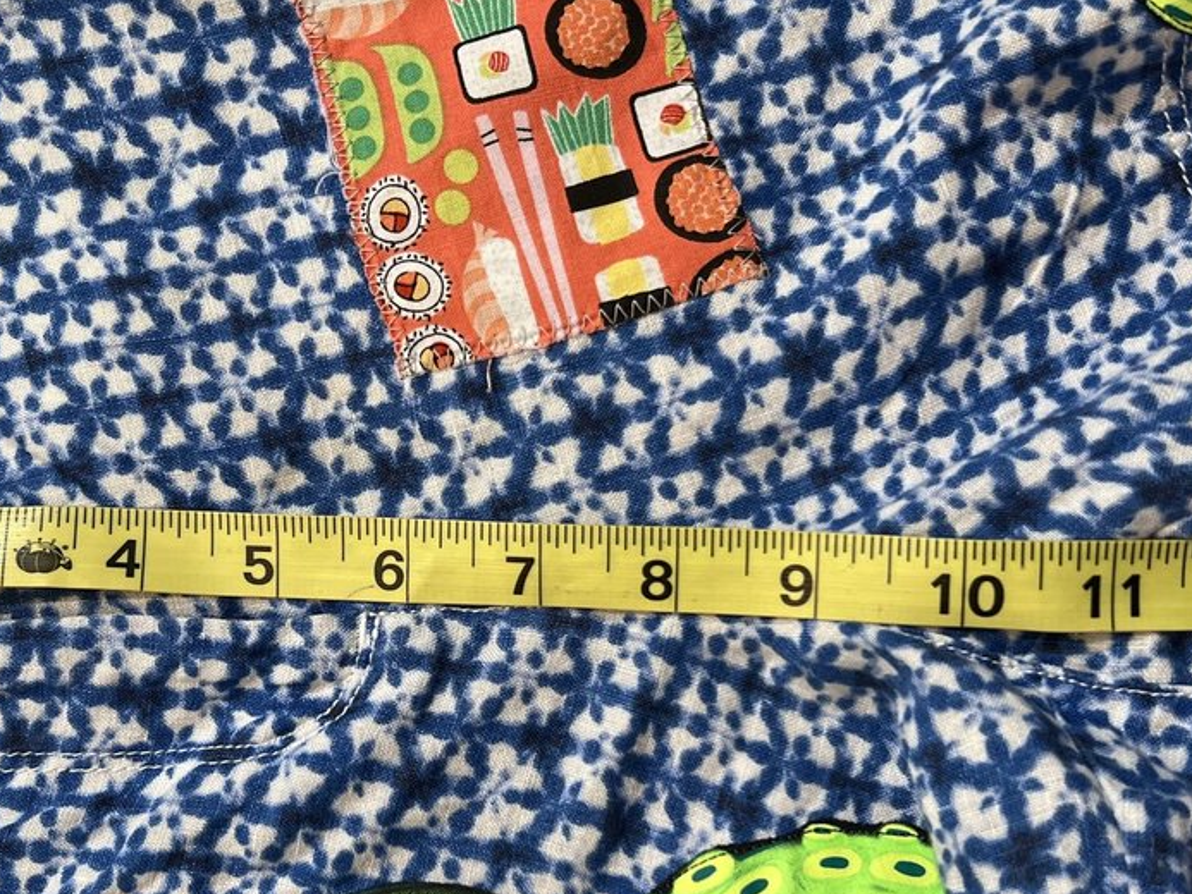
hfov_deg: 42.0
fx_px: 1550
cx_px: 513
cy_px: 607
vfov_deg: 31.9
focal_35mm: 45
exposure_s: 1/120
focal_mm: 5.7
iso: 125
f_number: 1.5
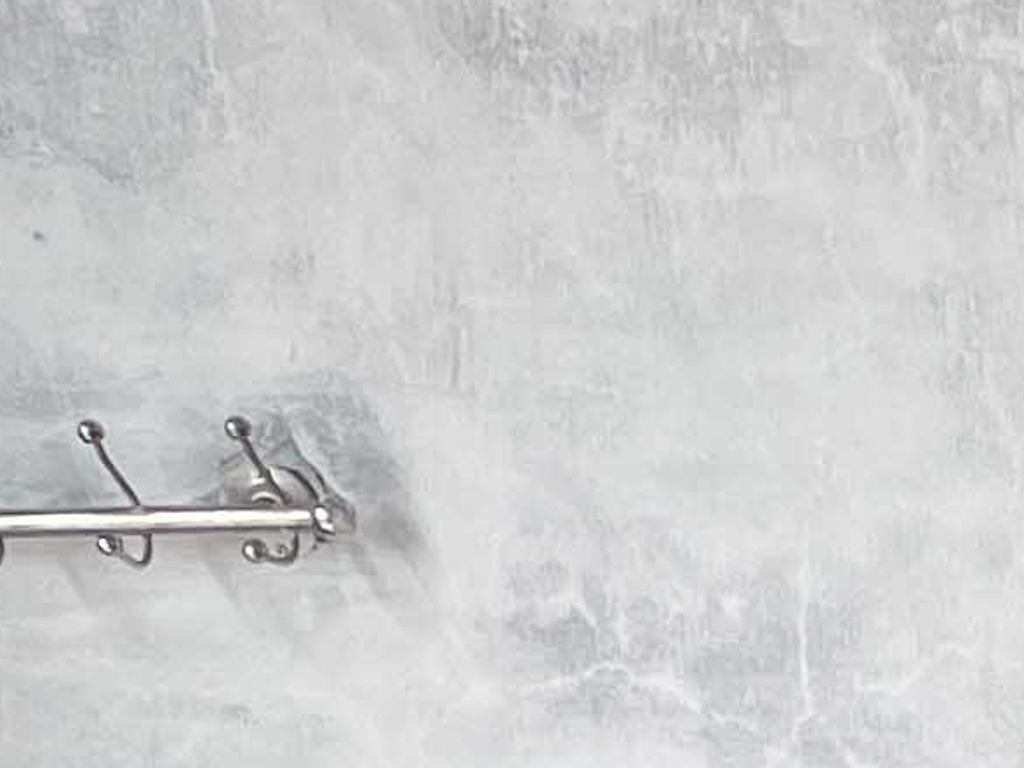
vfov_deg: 7.4
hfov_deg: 8.8
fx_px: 5060
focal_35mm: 171
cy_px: 2466
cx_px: 3395
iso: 64
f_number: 1.6
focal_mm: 5.1
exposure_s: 1/121
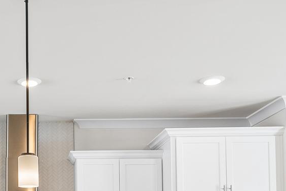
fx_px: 461
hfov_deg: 32.9
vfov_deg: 21.5
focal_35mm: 58
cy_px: 236
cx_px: 33
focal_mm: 16
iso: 400
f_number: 4
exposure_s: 1/25
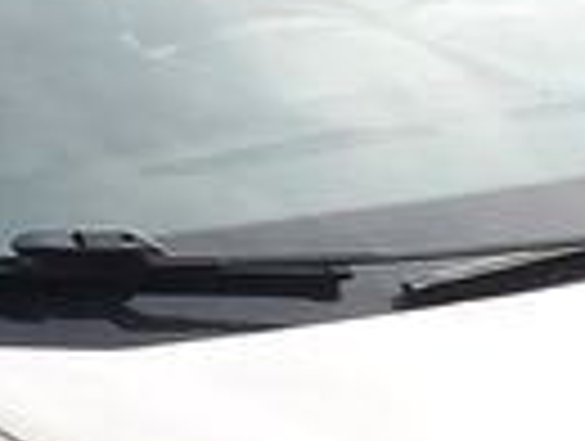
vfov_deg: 6.9
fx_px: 3589
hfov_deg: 9.3
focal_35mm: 212
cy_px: 724
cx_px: 140
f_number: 10.4
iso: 100
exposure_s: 1/95
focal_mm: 4.9
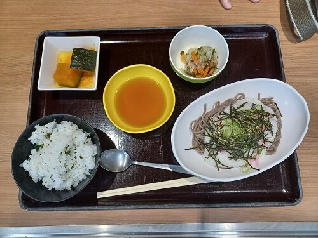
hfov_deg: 69.4
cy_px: 119
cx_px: 159
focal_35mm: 25
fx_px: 230
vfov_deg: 54.9
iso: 320
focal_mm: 4.6
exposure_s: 1/59
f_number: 1.8
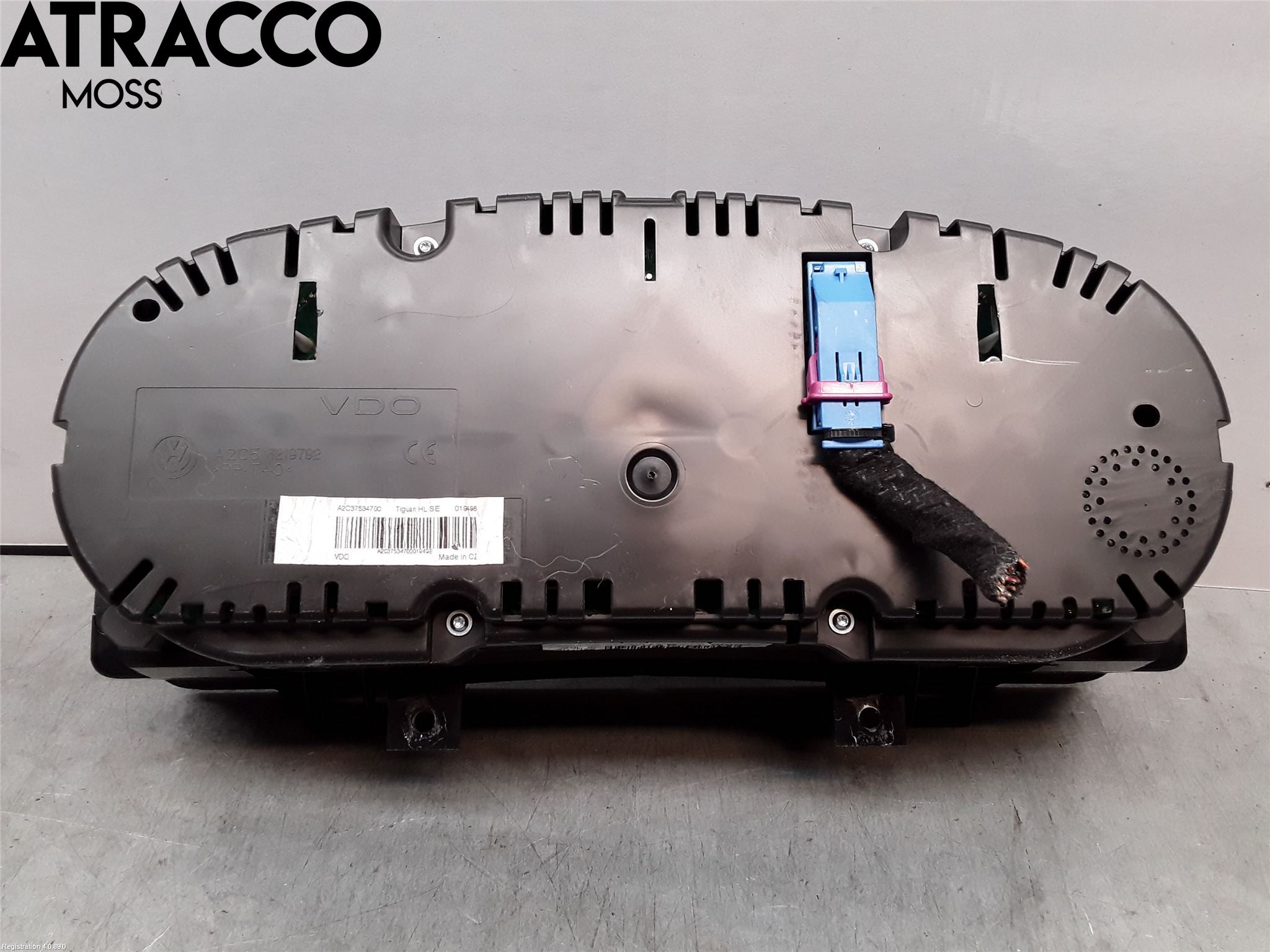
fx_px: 1027
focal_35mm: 28
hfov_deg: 63.4
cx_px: 635
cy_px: 476
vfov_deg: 49.7
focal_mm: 2.91
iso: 80
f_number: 1.9
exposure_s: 1/100
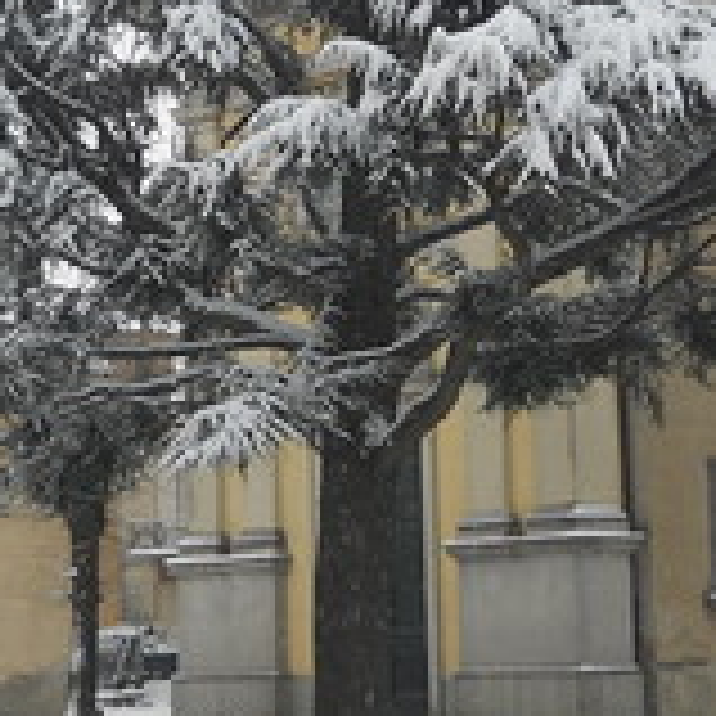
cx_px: 396
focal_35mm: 114
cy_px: 173
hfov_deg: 15.3
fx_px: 2668
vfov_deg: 15.2
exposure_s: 1/200
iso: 80
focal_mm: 6.72
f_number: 5.5
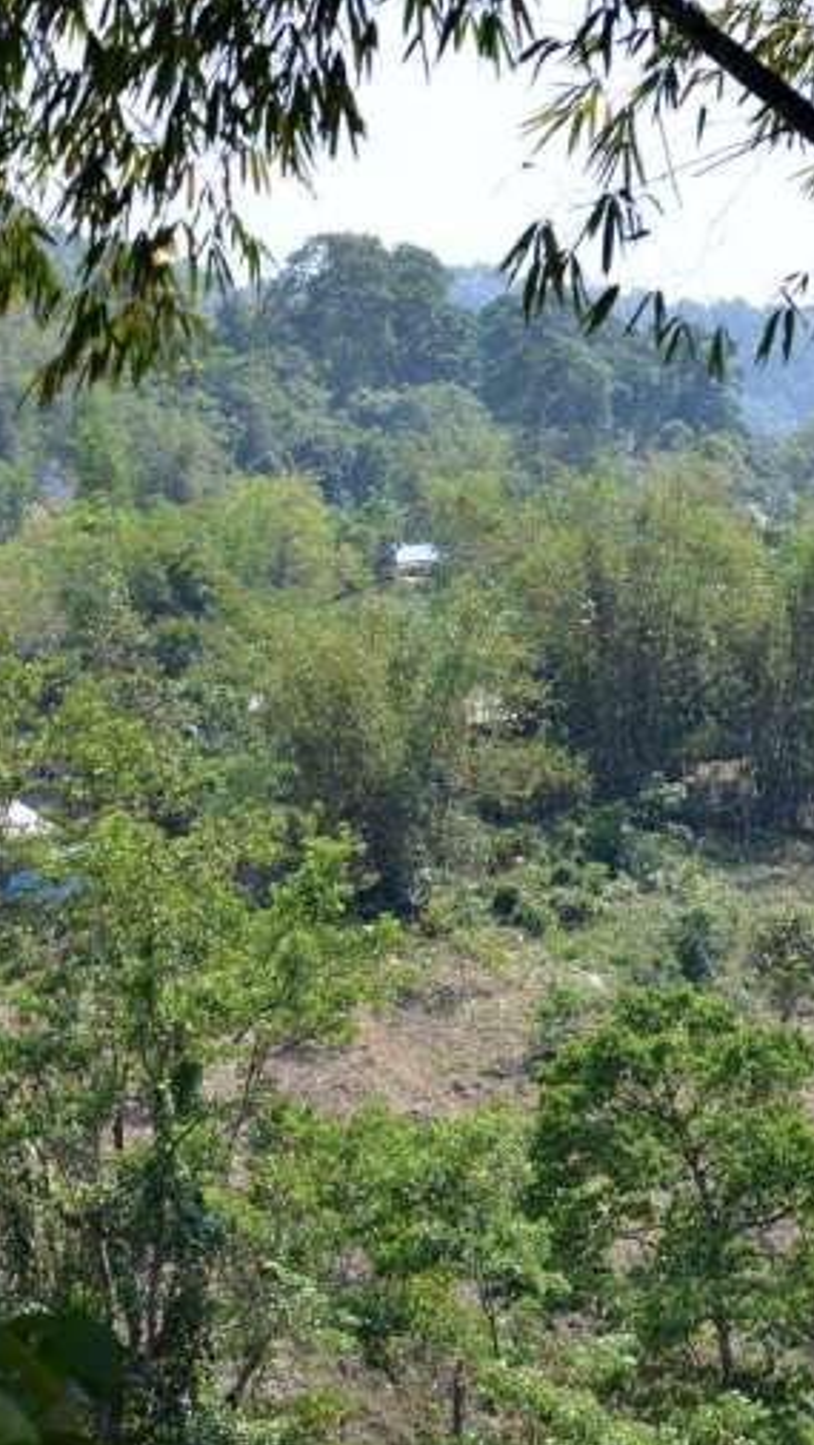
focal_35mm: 116
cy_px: 757
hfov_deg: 10.3
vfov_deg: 18.5
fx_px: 4447
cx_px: -71
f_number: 5
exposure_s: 1/100
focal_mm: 70
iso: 100
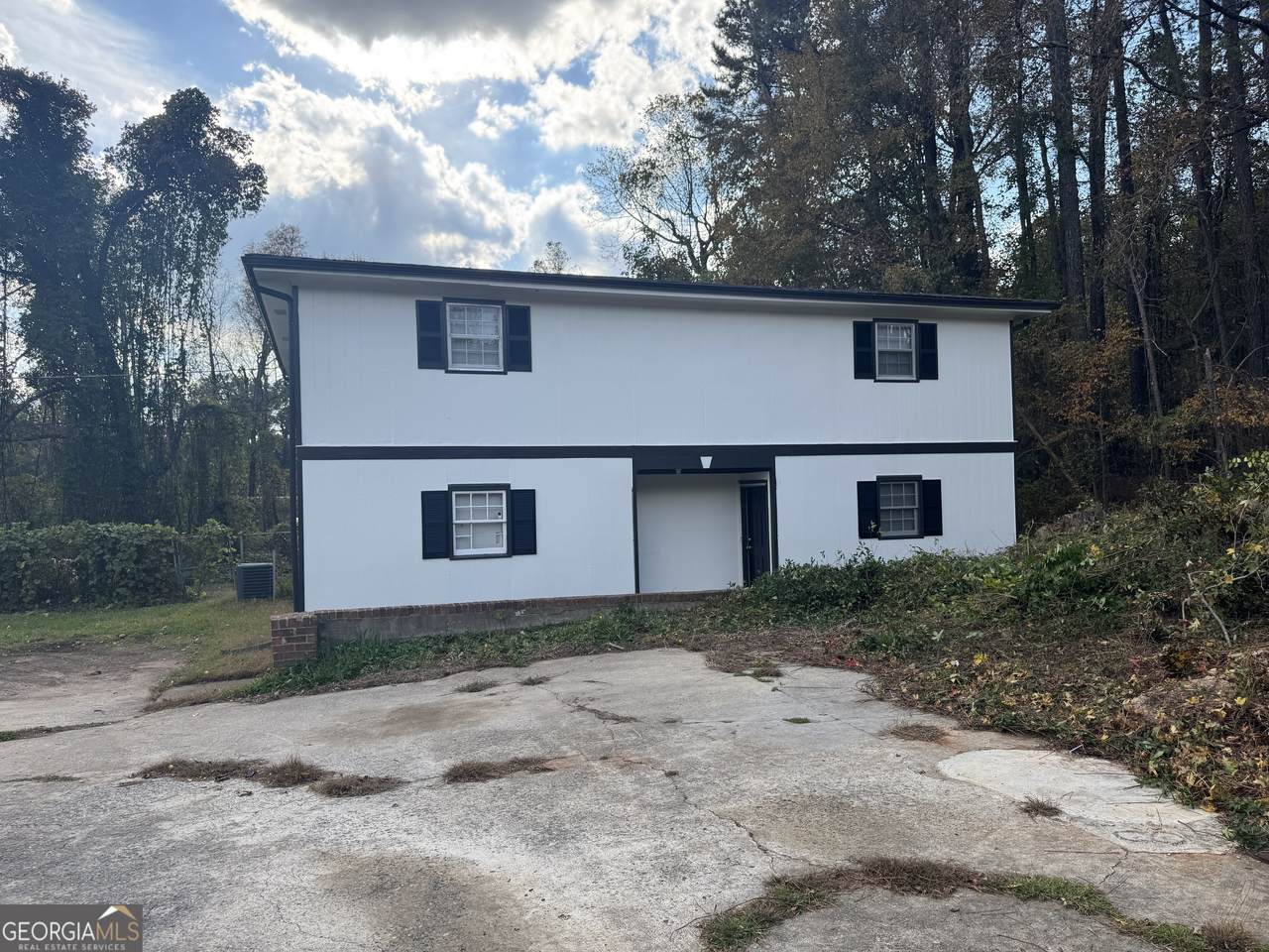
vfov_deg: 56.8
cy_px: 476
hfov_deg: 71.6
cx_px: 634
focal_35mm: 24
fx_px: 880
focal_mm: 6.76
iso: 80
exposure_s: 1/1767
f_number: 1.78
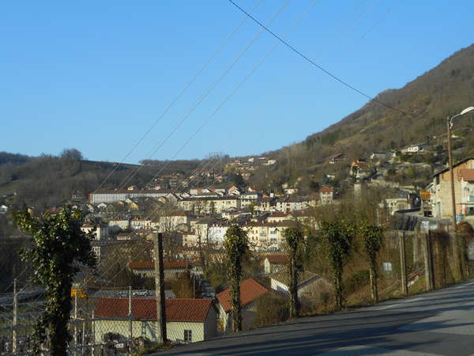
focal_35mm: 51
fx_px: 698
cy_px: 178
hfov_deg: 37.5
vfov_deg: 28.6
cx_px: 237
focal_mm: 9.1
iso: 80
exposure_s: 1/400
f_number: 4.9
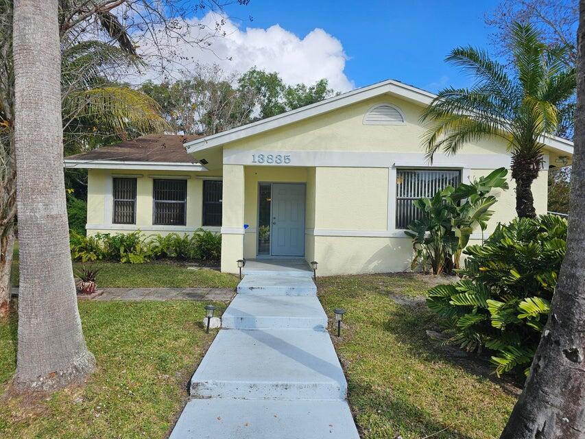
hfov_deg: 73.9
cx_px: 292
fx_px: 389
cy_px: 220
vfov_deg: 58.9
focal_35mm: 23
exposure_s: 1/838
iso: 10
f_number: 1.7
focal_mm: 6.3
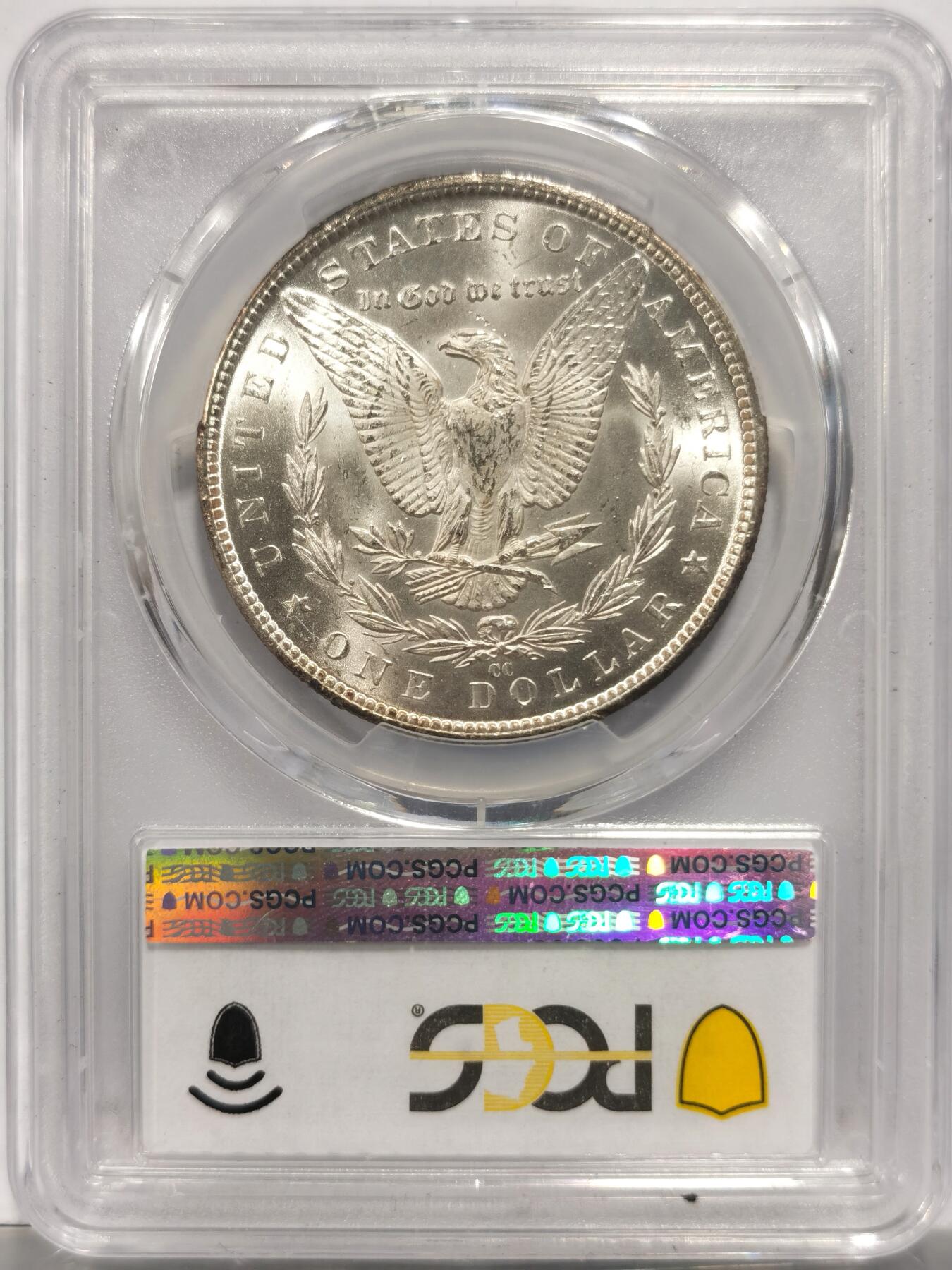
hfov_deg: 27.0
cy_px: 635
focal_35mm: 54
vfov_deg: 35.5
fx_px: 1980
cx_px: 476
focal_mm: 5.56
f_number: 16
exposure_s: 1/100
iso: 80
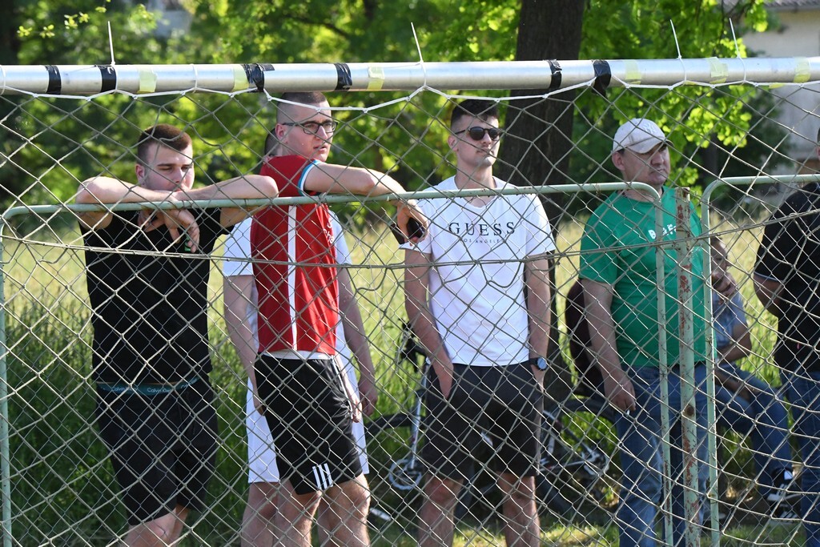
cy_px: 274
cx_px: 410
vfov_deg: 6.1
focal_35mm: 225
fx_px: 5125
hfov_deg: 9.1
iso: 6400
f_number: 9
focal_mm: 150
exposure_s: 1/5000
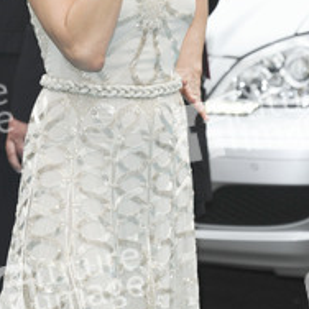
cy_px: 41
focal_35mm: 366
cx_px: 109
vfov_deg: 4.8
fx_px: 3695
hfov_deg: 4.8
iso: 320
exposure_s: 1/250
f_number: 5.6
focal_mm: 135
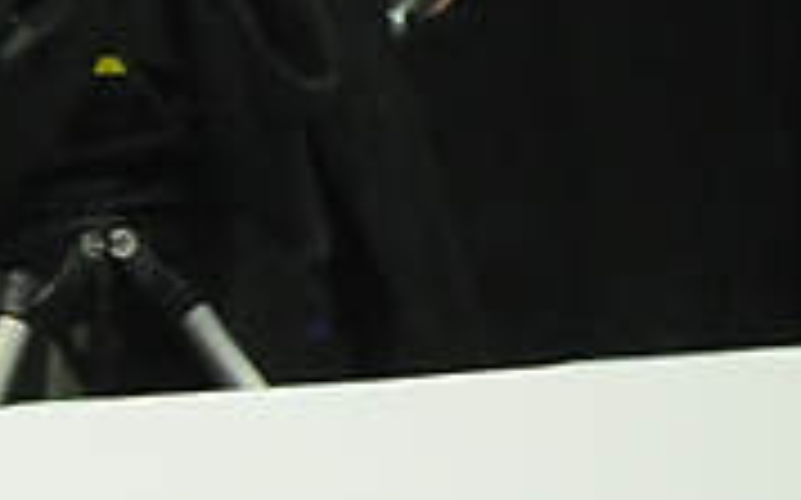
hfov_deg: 1.5
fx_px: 29953
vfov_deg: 1.0
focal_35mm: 1373
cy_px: 498
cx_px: -846
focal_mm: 200
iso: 3200
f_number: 5.6
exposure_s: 1/500
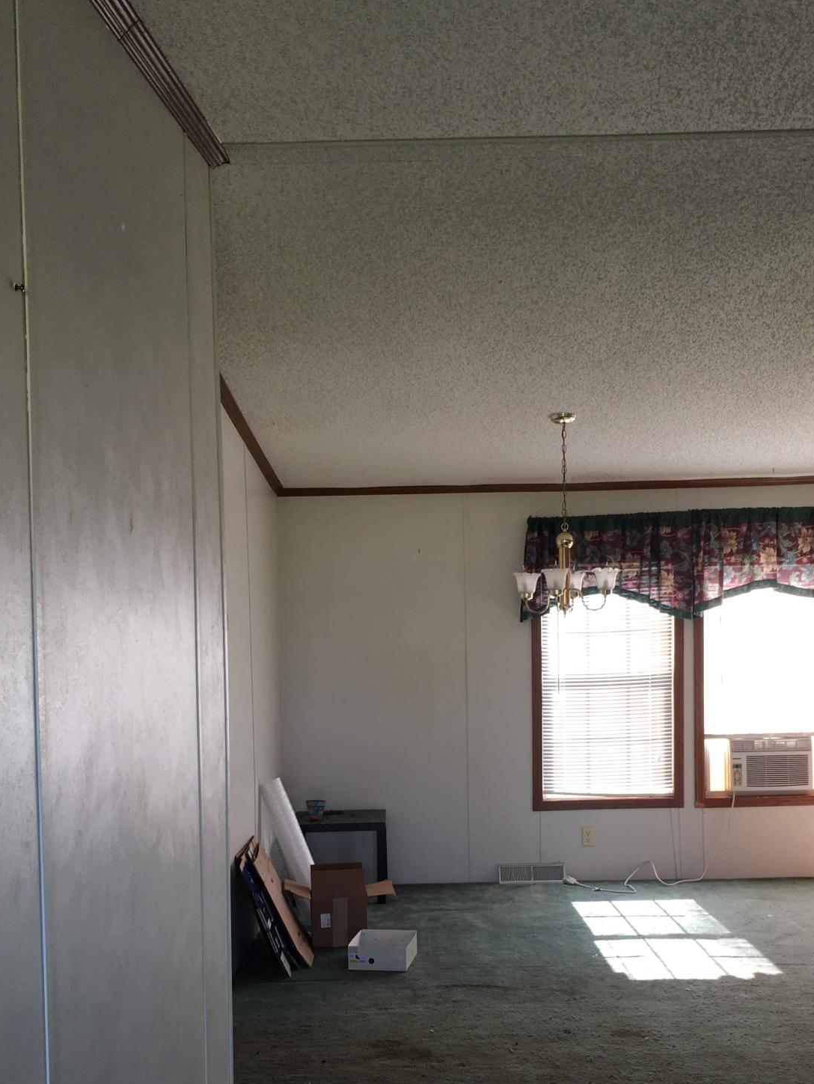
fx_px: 1254
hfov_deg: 36.0
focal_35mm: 40
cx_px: 414
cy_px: 686
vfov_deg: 46.3
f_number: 2.2
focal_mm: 4.15
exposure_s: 1/60
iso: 32
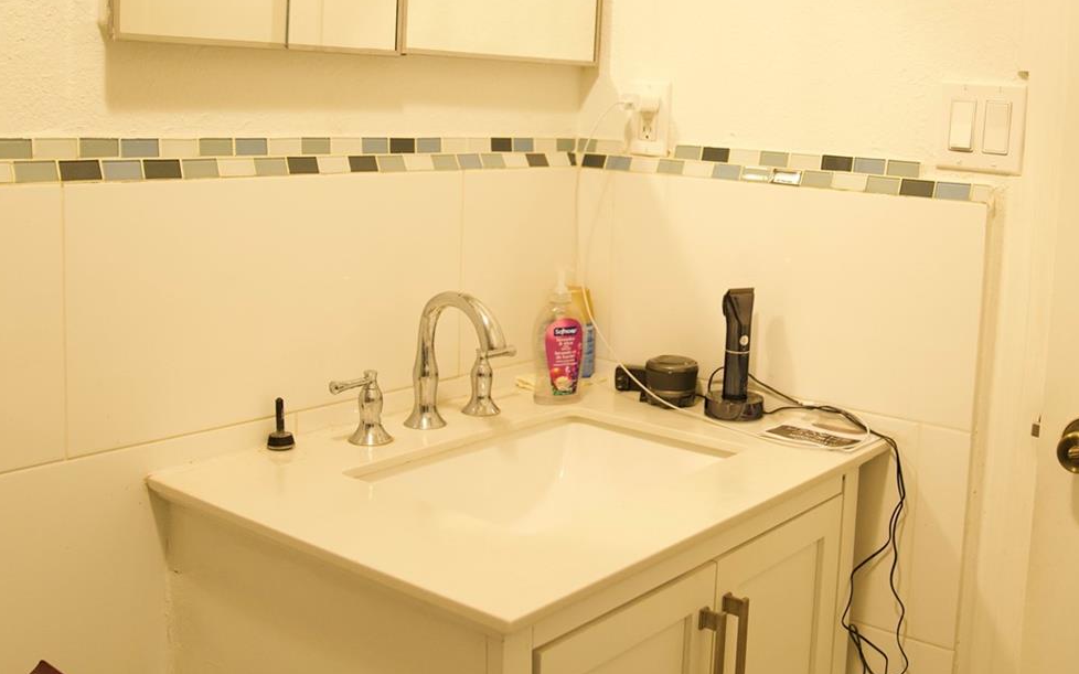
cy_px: 224
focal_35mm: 40
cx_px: 624
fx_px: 1176
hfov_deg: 49.1
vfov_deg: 31.7
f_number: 2.8
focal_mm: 24
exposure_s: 1/125
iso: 3200
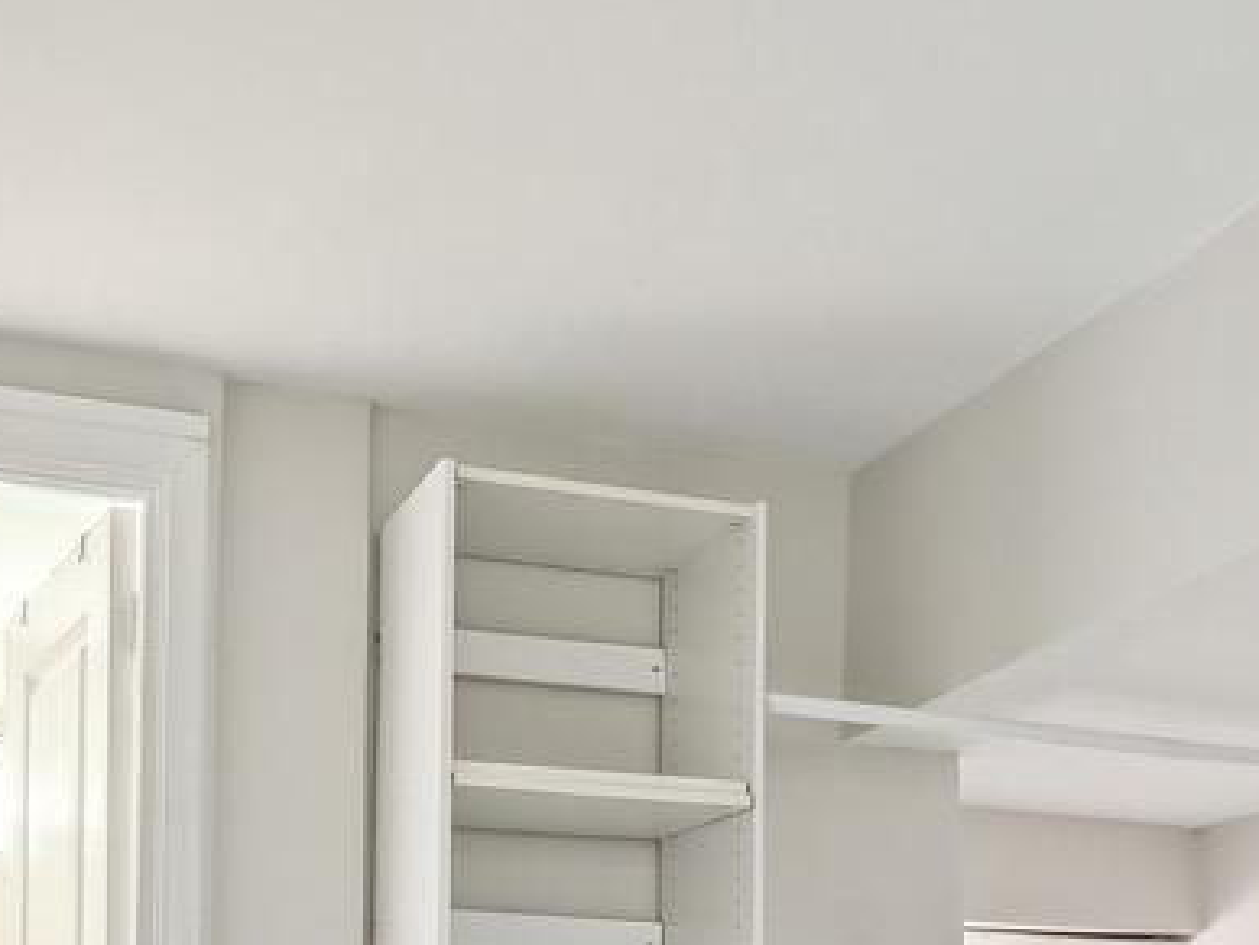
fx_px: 2582
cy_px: 1171
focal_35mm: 71
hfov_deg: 27.0
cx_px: 938
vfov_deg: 19.4
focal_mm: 14
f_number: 9
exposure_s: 1/1.67
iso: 200
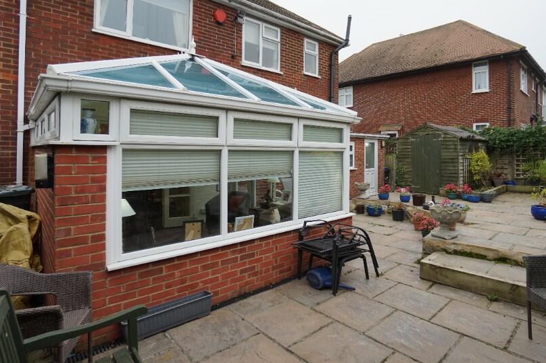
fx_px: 288
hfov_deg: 86.7
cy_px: 155
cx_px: 298
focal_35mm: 19
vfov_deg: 64.2
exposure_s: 1/60
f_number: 4.5
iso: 100
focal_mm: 10
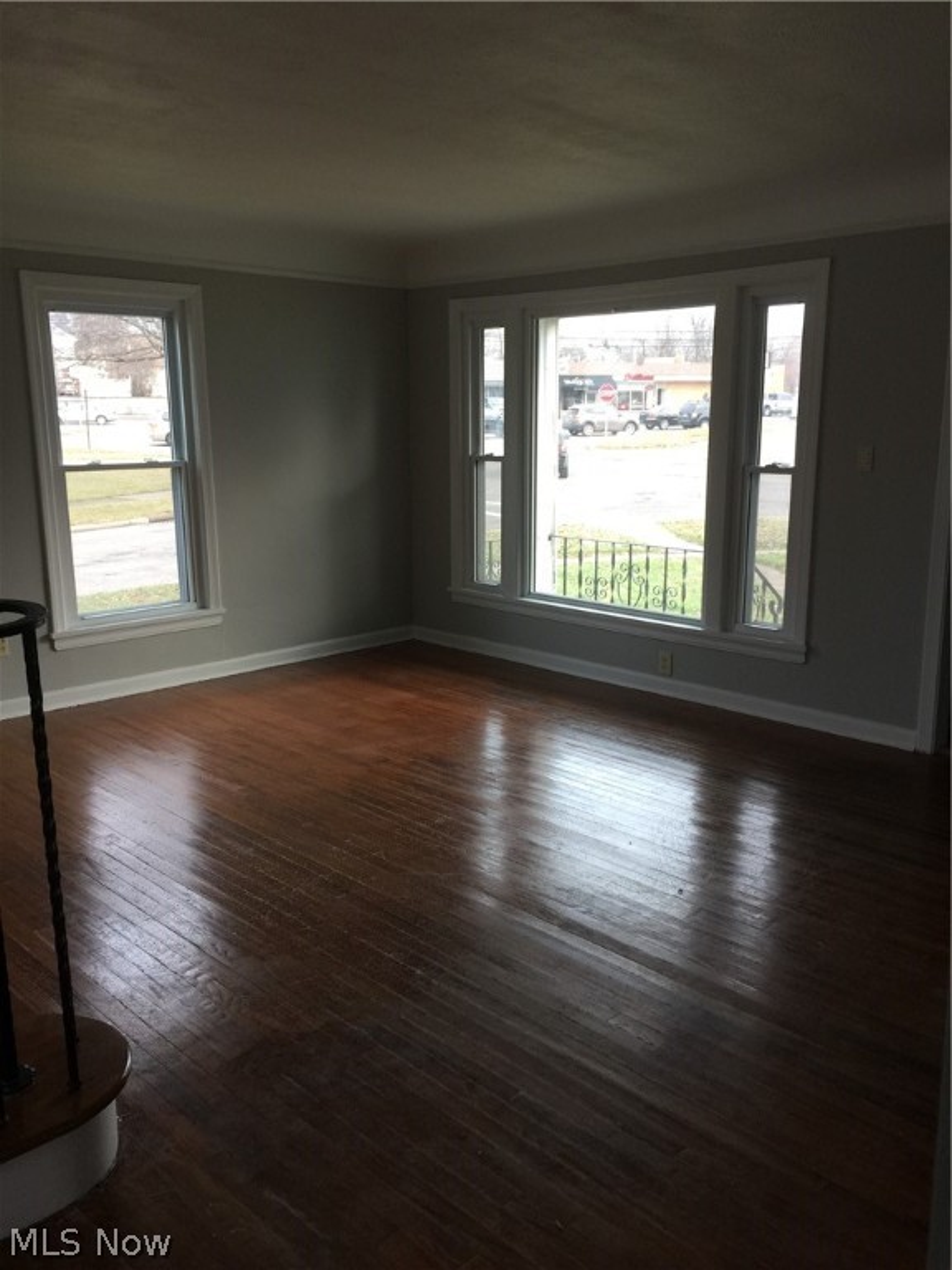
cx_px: 476
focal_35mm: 29
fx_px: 1063
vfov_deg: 61.7
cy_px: 635
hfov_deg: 48.2
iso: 32
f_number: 2.2
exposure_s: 1/30
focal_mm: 4.15
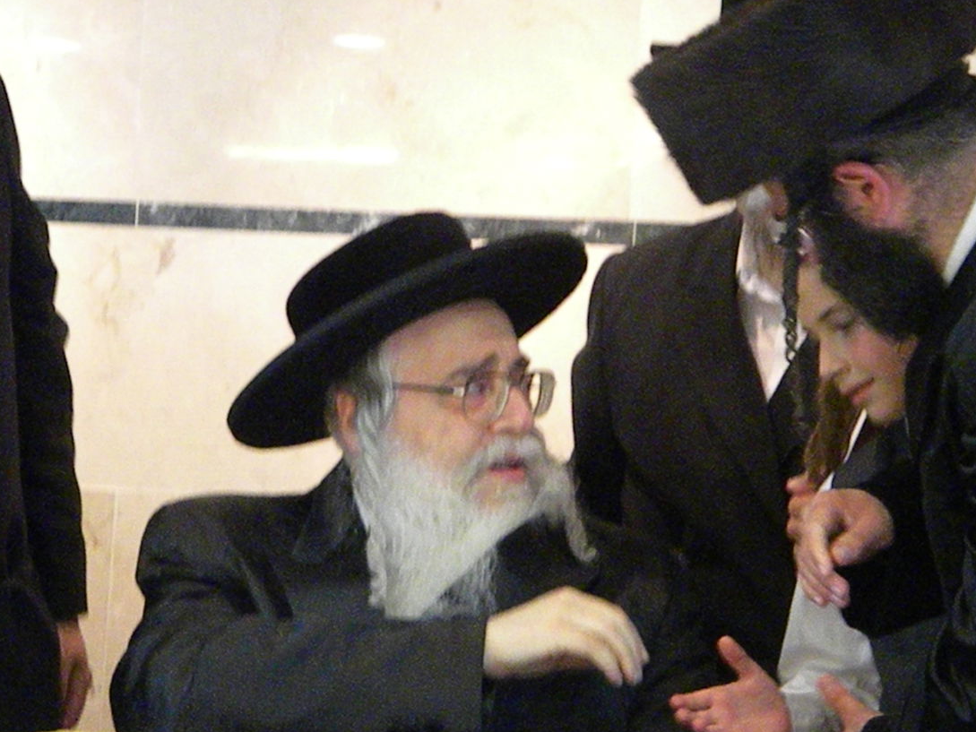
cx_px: 505
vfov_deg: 11.0
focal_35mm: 135
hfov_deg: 14.6
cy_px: 452
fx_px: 3807
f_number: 4.7
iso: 2694
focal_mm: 19
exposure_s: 1/68
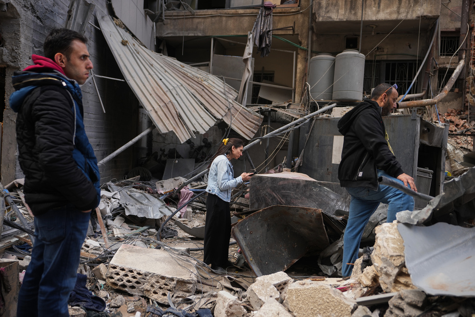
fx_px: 382
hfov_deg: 63.7
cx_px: 238
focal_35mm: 29
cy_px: 158
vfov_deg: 44.9
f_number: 2.8
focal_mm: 29
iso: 400
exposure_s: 1/500
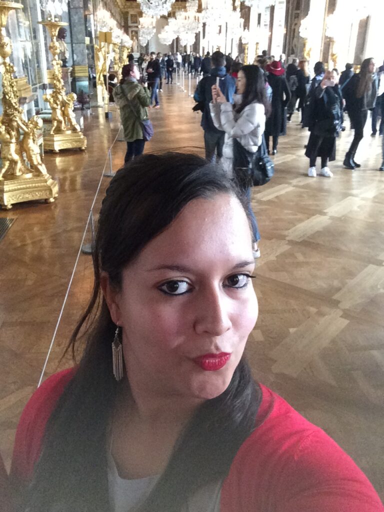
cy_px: 256
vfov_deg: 58.4
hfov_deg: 45.4
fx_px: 459
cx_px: 192
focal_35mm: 31
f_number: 2.4
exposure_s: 1/33
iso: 500
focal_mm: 2.15
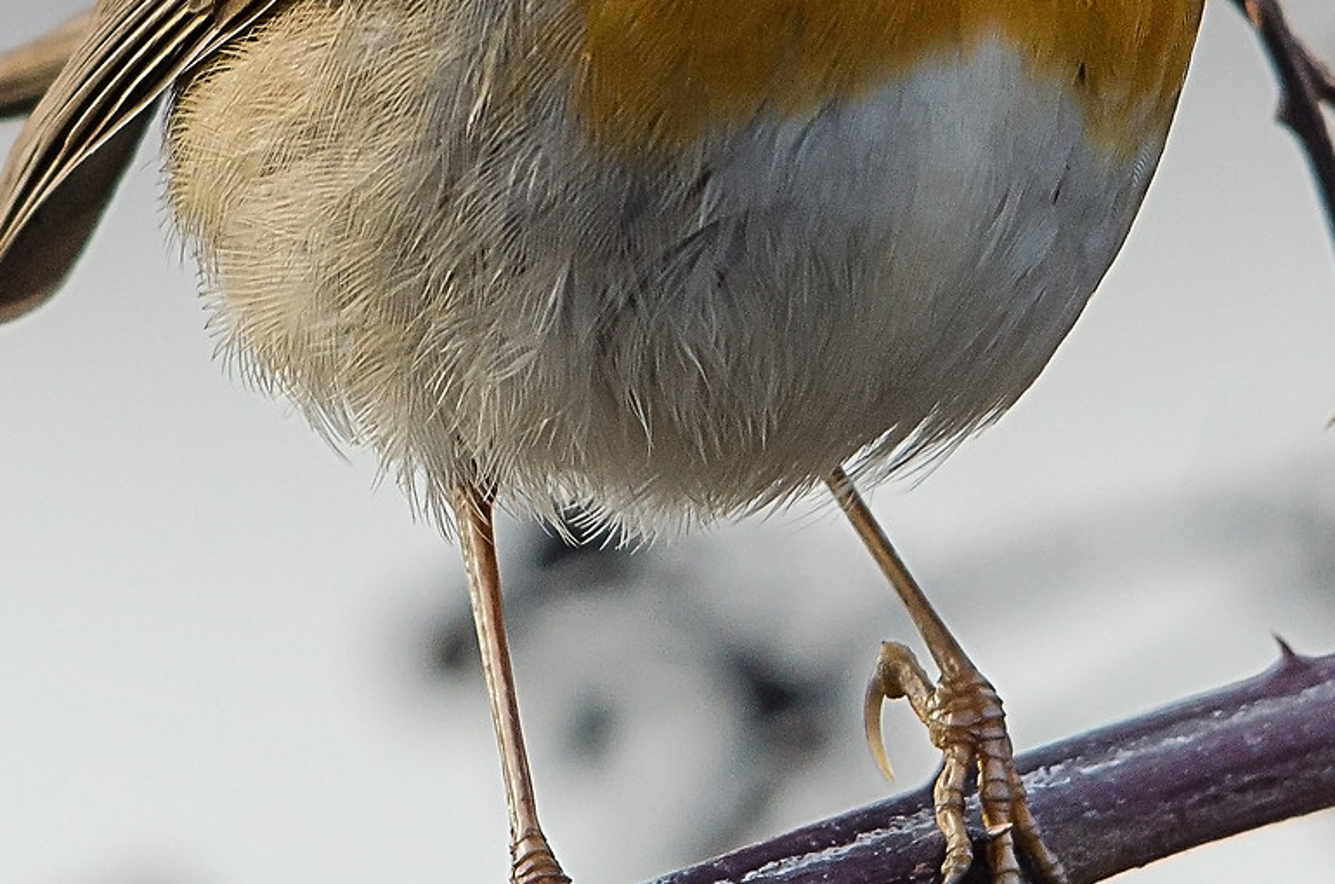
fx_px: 77825
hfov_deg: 1.0
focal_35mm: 2103
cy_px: -60
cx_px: 882
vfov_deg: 0.7
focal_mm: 450
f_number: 8
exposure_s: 1/500
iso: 1000
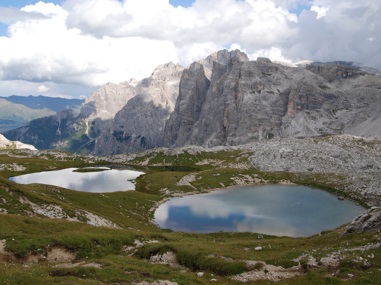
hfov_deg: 51.3
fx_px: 396
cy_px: 141
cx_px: 175
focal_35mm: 36
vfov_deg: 39.6
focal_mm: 22
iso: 200
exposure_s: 1/320
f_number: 9
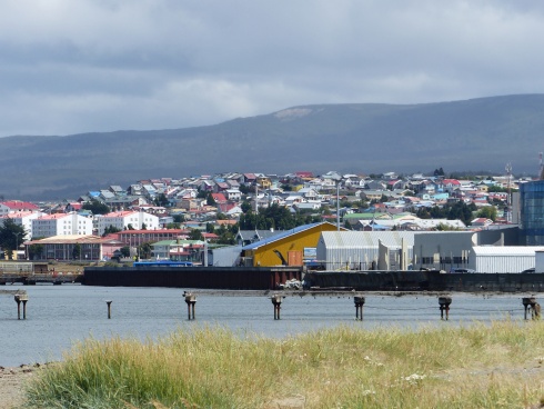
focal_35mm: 263
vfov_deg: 5.7
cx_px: 272
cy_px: 204
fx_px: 4135
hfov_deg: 7.5
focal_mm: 47.4
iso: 100
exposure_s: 1/1300
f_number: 4
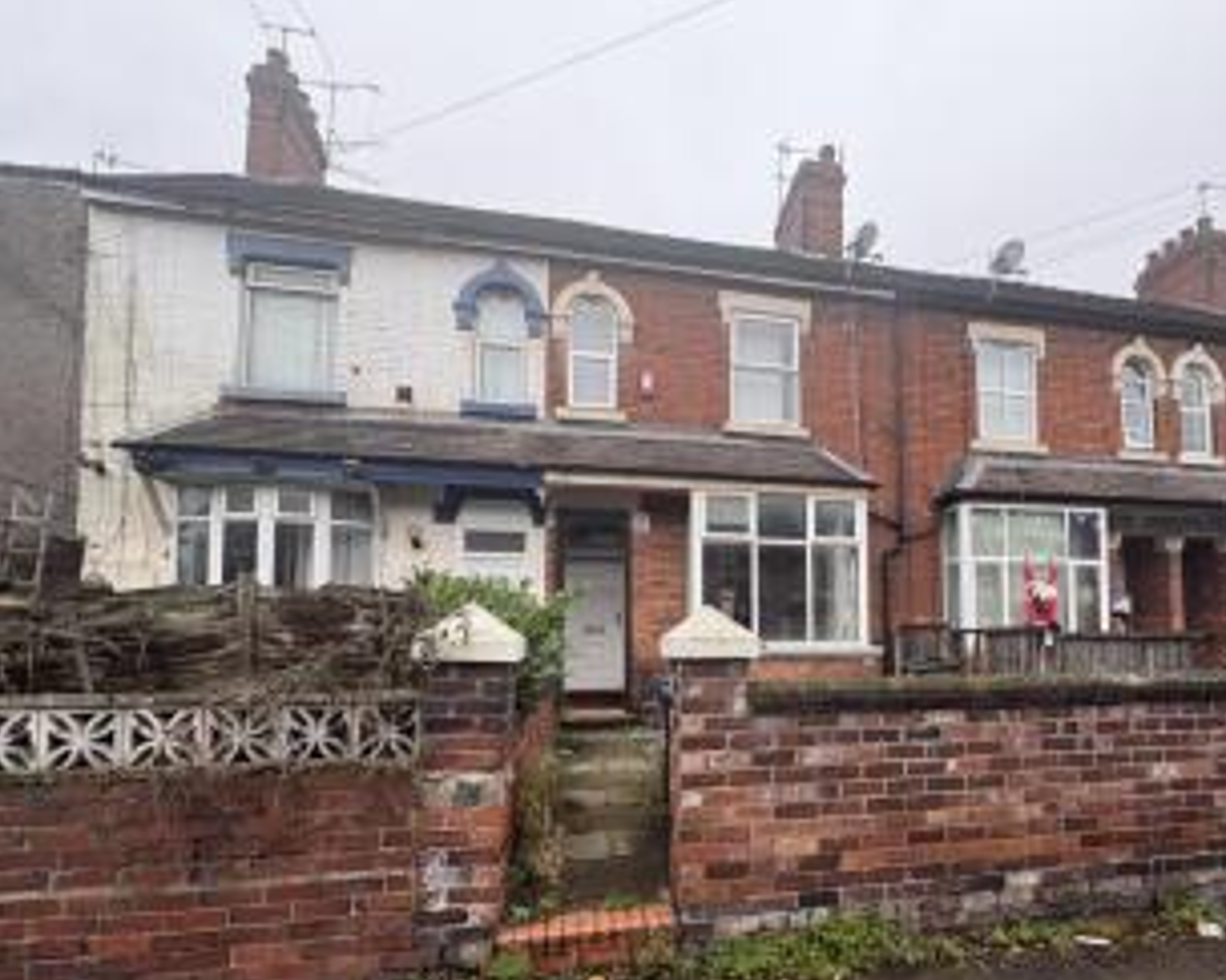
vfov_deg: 69.8
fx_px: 689
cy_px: 607
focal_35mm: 19
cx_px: 748
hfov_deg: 82.1
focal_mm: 2.22
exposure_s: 1/125
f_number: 2.2
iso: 40
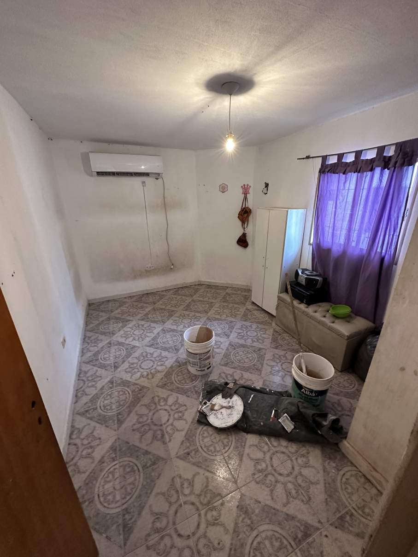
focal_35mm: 14
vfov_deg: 102.1
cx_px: 209
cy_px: 278
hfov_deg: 85.7
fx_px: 225
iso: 500
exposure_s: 1/50
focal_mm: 2.22
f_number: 2.2
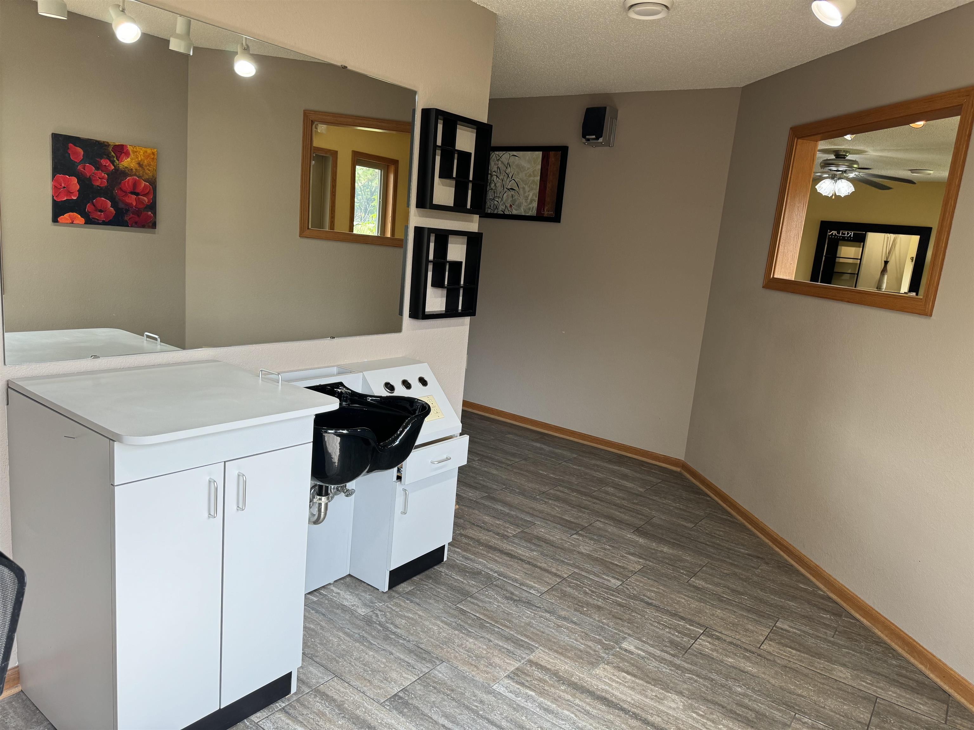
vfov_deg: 56.8
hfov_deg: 71.6
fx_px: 675
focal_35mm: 24
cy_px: 365
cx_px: 487
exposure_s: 1/120
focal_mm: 6.76
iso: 125
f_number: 1.78
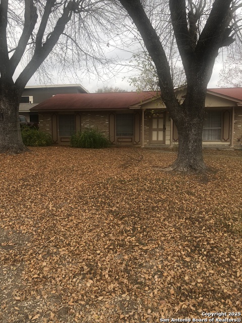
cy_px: 162
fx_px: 261
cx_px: 121
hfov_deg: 49.7
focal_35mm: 28
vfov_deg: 63.4
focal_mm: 3.99
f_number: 1.8
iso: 20
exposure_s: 1/415
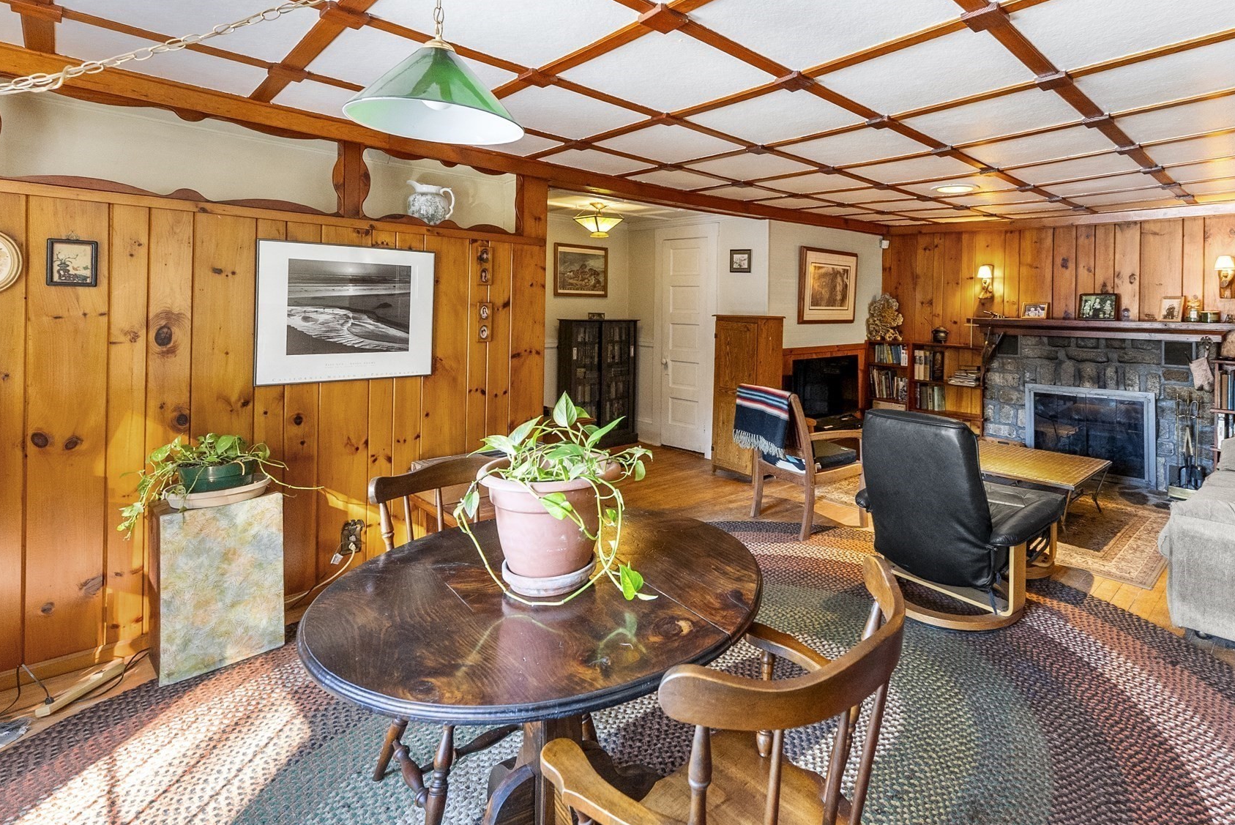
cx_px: 746
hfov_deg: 91.9
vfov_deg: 70.2
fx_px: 584
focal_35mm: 17
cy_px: 358
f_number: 5.6
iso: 2000
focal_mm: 14
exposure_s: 1/40
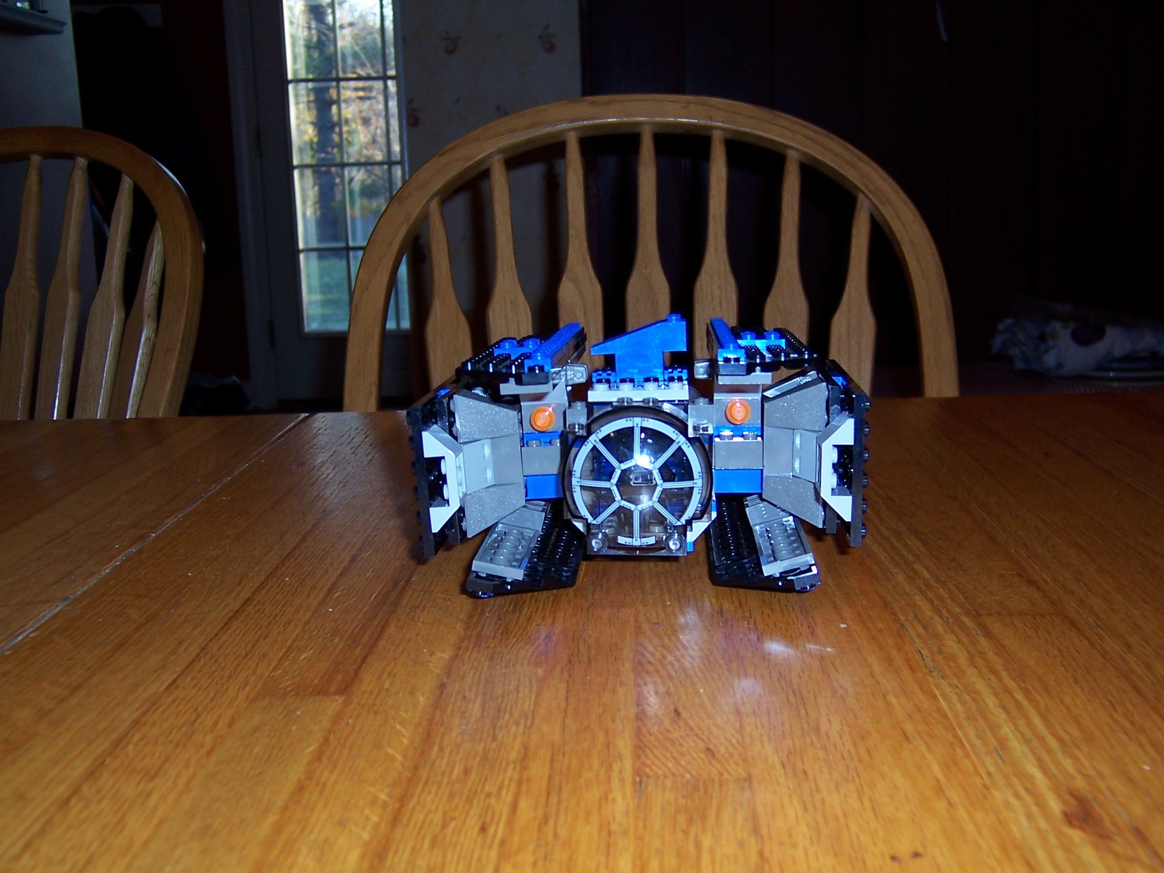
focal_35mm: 40
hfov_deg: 46.8
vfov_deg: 36.0
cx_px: 582
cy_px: 436
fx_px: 1345
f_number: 3.4
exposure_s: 1/60
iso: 80
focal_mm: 6.7
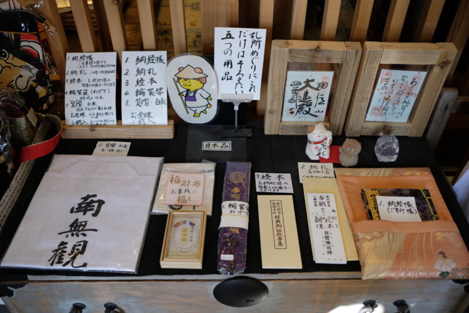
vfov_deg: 37.9
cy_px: 156
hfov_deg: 54.4
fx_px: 456
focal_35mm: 35
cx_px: 234
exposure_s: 1/150
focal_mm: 23
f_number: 2.2
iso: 200
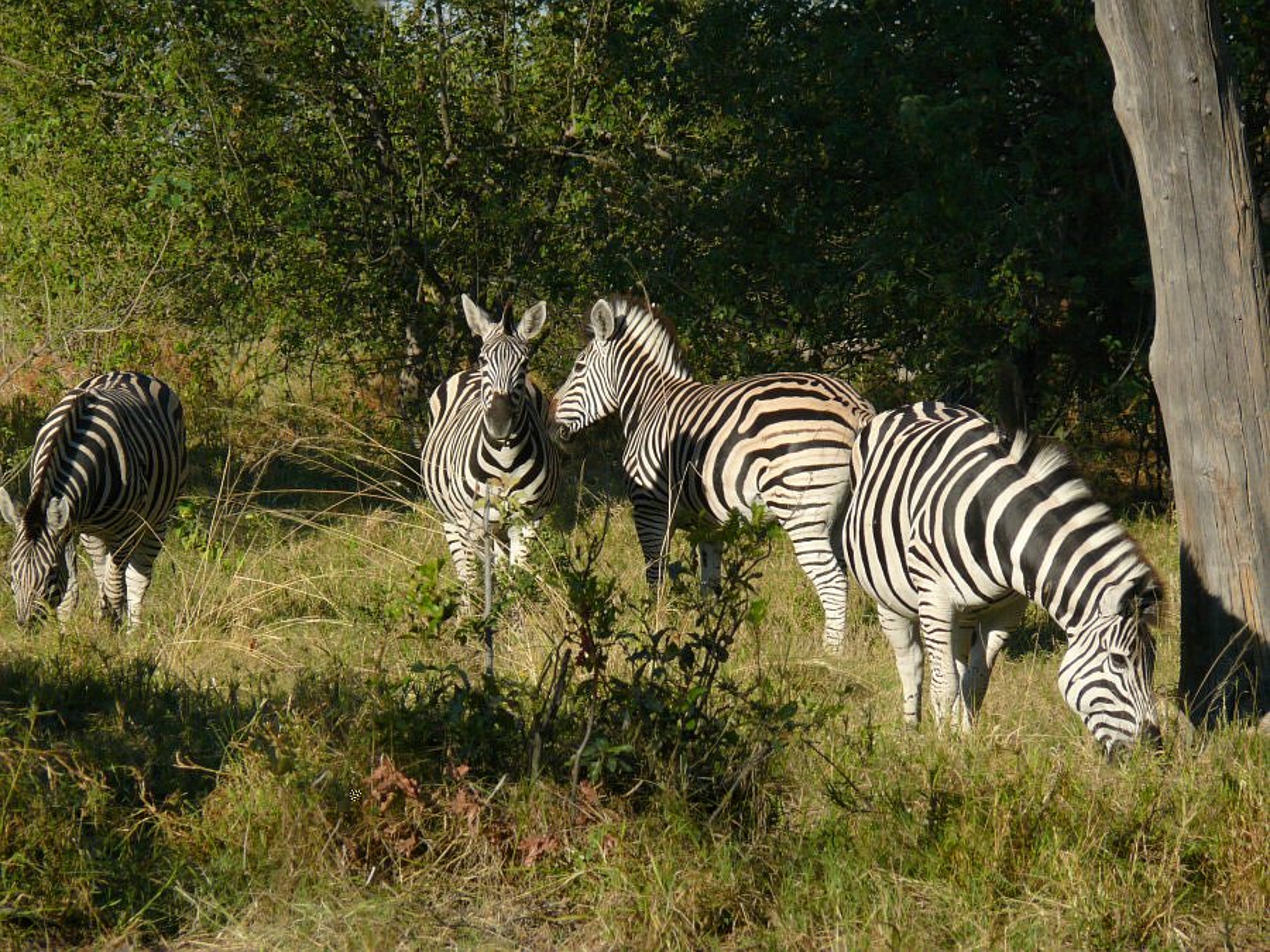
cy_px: 476
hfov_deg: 6.3
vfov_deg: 4.7
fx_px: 11520
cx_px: 635
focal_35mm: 314
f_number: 5.6
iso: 200
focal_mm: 66.4
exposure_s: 1/320
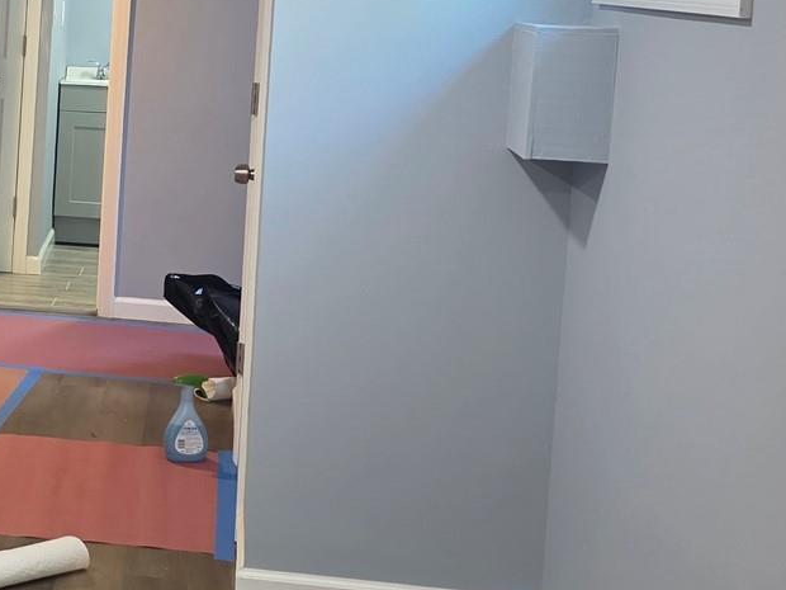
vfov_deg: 19.2
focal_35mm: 76
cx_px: -117
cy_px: 133
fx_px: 1726
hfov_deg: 23.7
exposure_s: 1/120
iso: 400
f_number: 1.7
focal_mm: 6.3
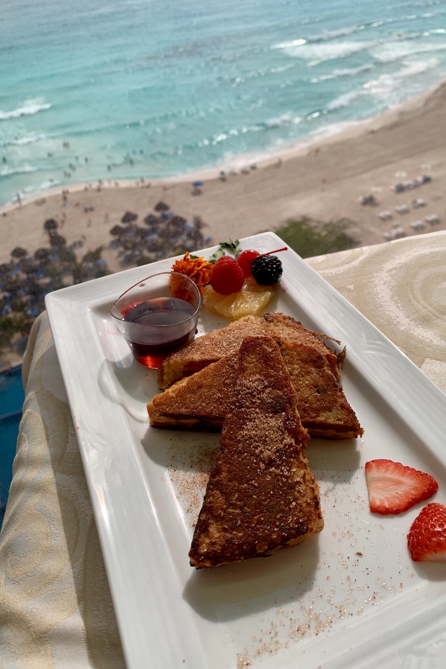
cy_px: 339
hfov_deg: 46.3
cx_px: 242
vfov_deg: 65.5
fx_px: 520
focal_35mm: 28
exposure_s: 1/121
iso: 25
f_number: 1.8
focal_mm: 4.25
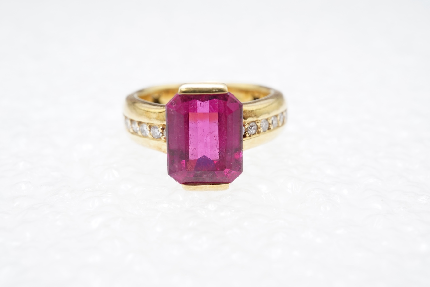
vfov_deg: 29.9
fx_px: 538
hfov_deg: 43.6
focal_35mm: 45
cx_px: 215
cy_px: 144
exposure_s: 1/125
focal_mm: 30
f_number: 18
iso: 640
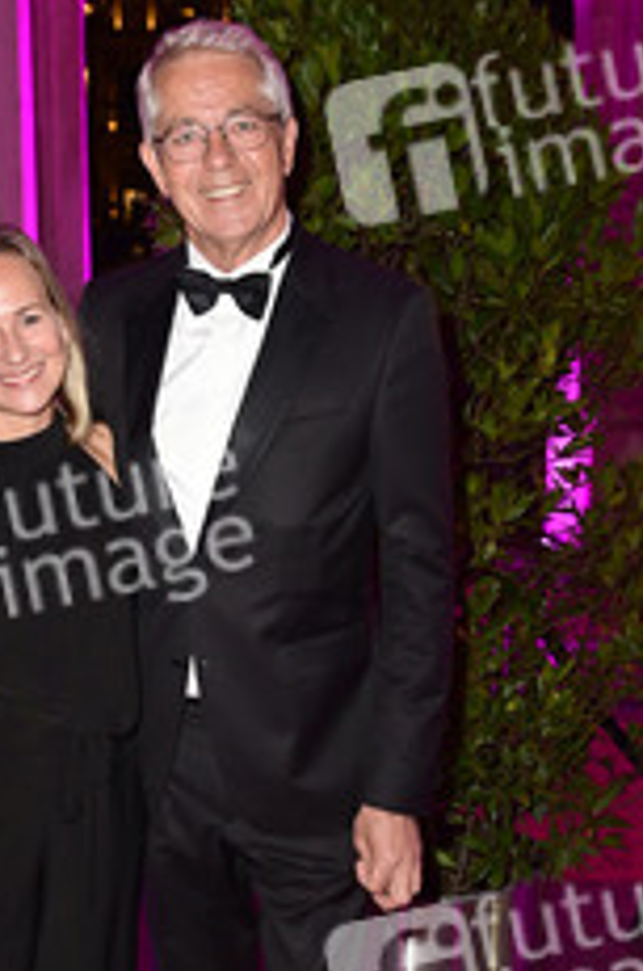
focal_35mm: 52
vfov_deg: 37.1
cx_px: 160
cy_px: 757
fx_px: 1399
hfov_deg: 25.6
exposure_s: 1/125
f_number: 5.6
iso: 1600
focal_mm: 30
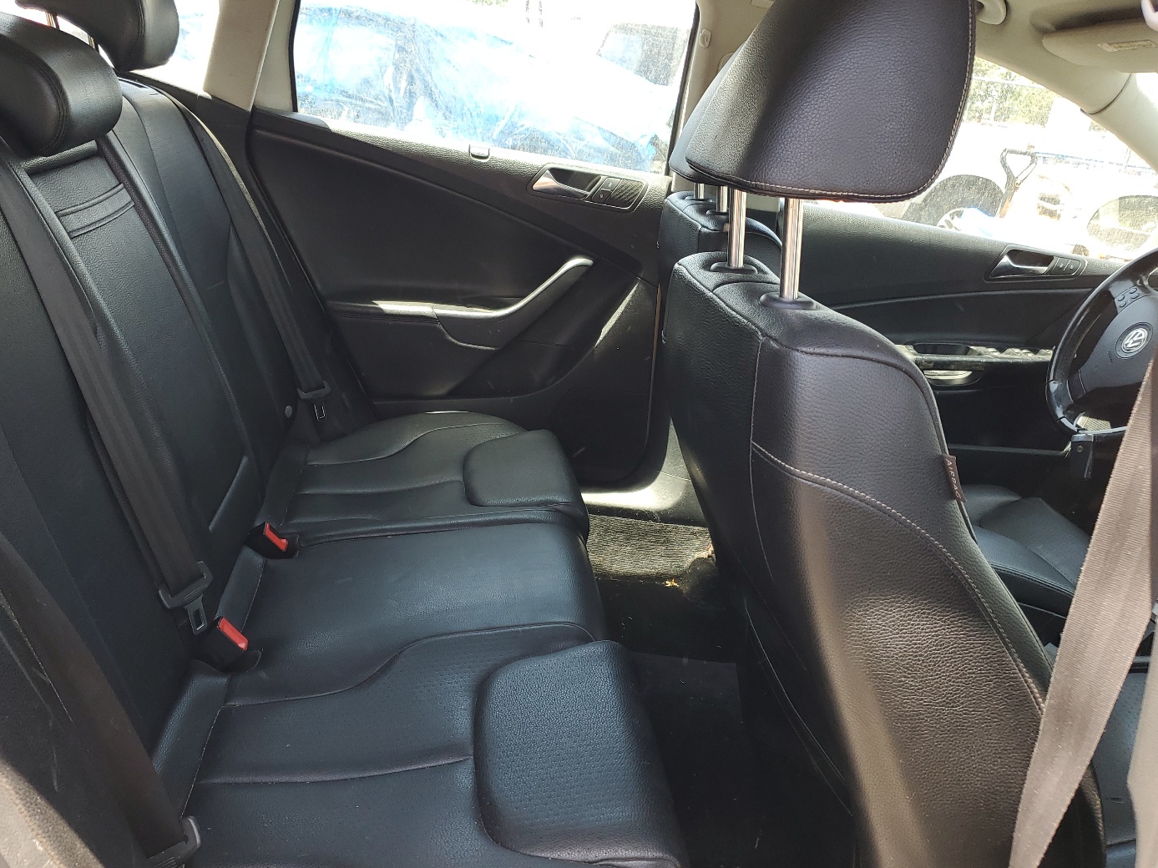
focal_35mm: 30
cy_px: 466
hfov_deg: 59.9
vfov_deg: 46.8
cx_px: 527
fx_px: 1003
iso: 50
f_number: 1.5
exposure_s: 1/169
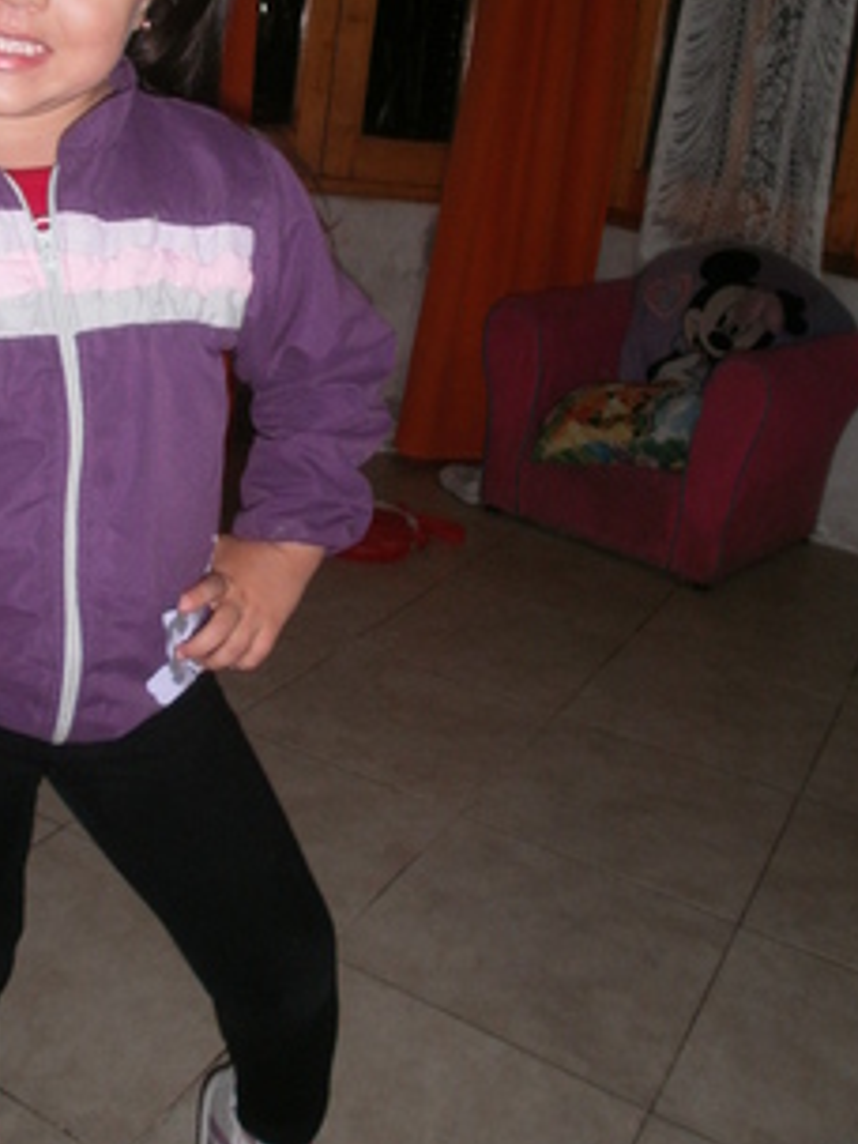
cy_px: 358
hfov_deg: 34.7
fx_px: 1355
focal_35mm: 41
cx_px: 263
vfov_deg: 44.9
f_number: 2.6
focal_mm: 4.65
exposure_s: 1/25
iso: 125
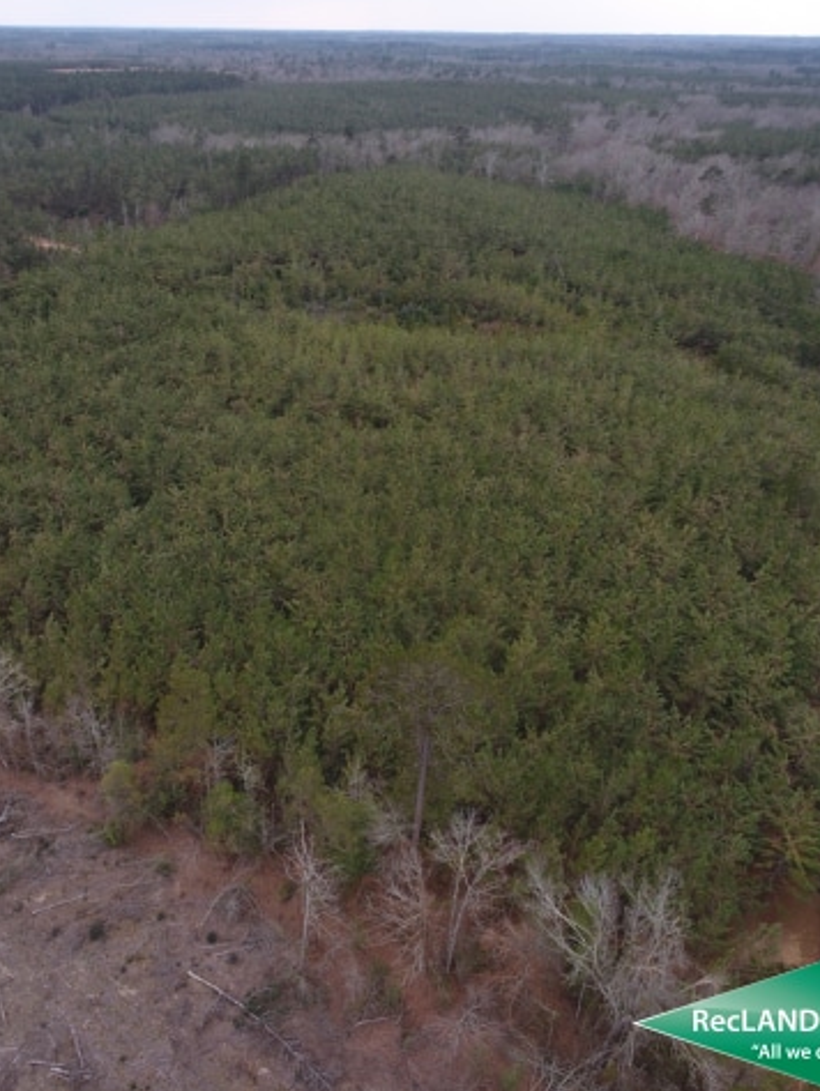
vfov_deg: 65.3
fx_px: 852
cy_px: 546
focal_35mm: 27
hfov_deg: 50.9
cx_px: 309
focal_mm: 3.61
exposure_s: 1/173
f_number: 2.8
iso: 100
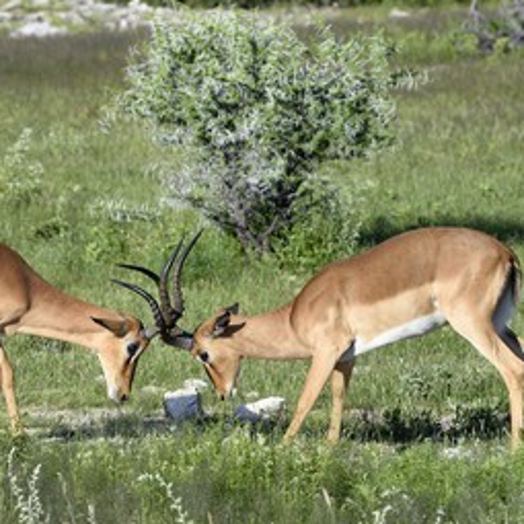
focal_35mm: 392
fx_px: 6713
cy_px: 261
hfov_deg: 4.5
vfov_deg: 4.5
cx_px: 179
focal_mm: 280
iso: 400
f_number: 10
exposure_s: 1/800
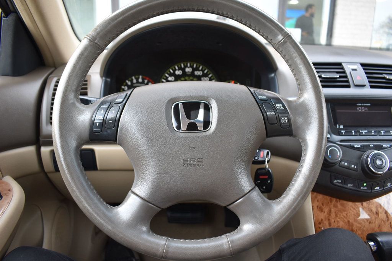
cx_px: 196
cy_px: 130
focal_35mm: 27
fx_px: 294
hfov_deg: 67.4
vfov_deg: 47.9
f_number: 4.5
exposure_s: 1/80
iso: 400
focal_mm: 18
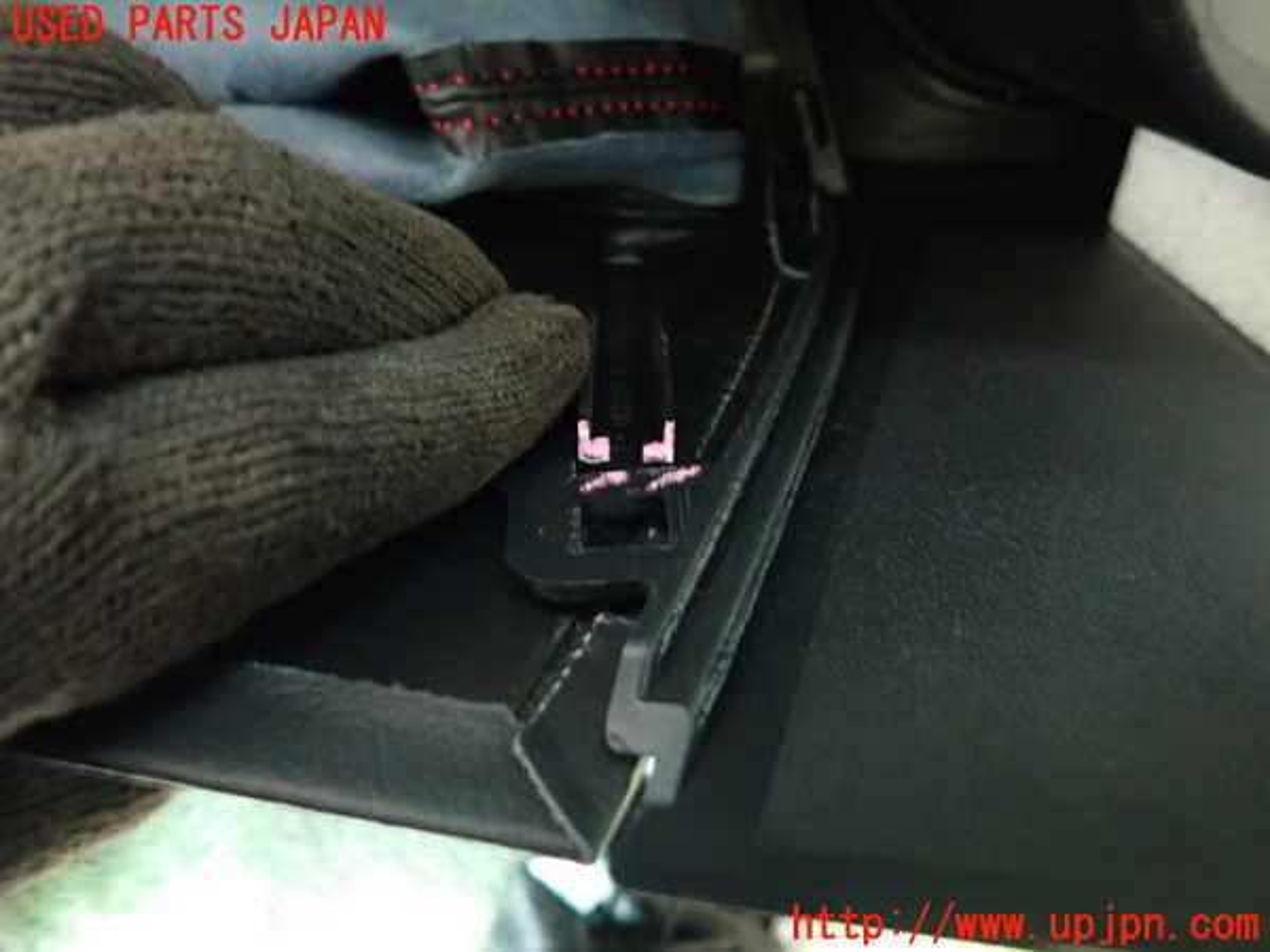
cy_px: 476
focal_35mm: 25
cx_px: 635
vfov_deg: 54.9
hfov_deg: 69.4
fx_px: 917
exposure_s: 1/13
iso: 800
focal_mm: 4.5
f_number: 2
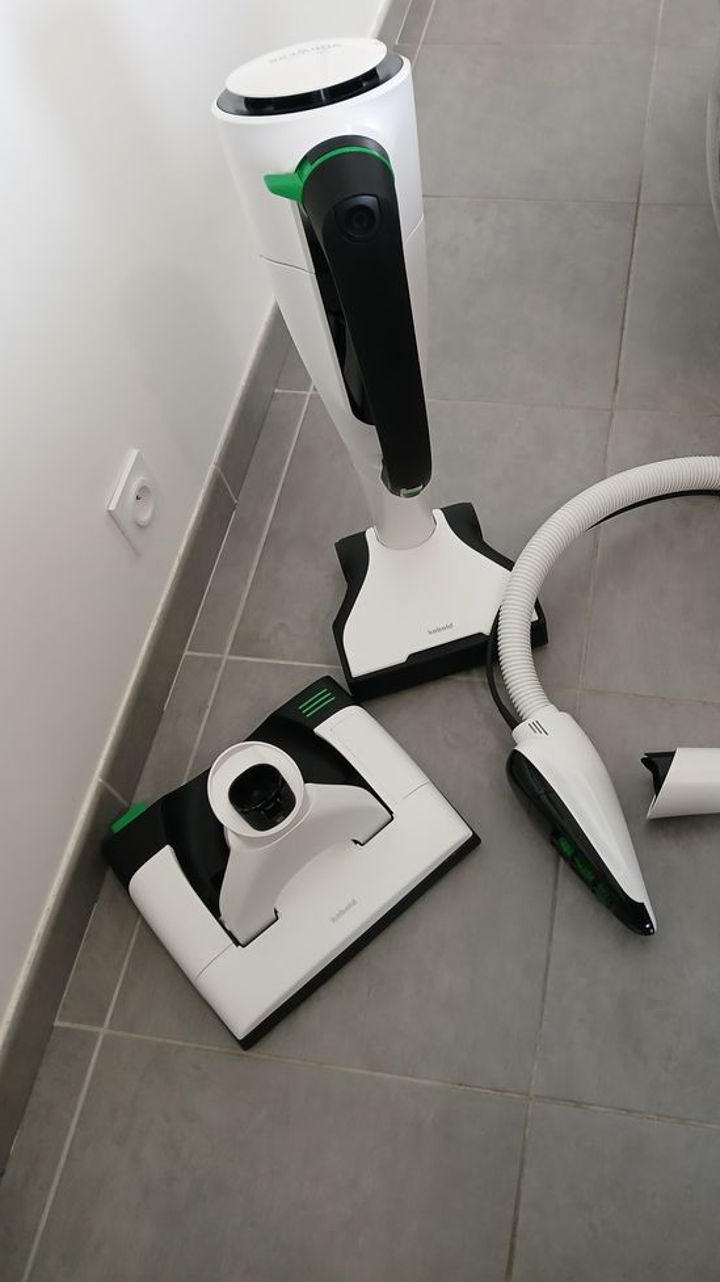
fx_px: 985
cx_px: 490
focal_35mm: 29
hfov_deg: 39.6
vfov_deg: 66.1
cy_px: 627
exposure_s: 1/33.3
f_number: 1.8
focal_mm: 3.98
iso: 250
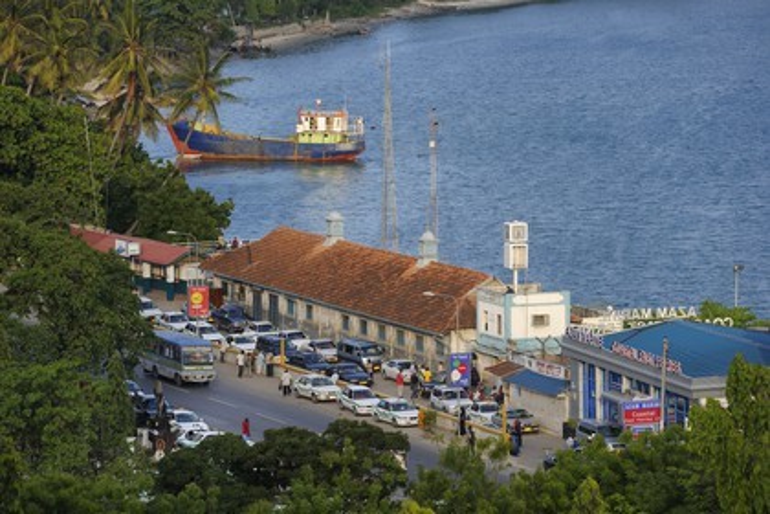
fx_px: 4277
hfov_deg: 10.3
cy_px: 257
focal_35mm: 200
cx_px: 385
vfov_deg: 6.9
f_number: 5
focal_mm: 200
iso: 250
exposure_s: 1/320
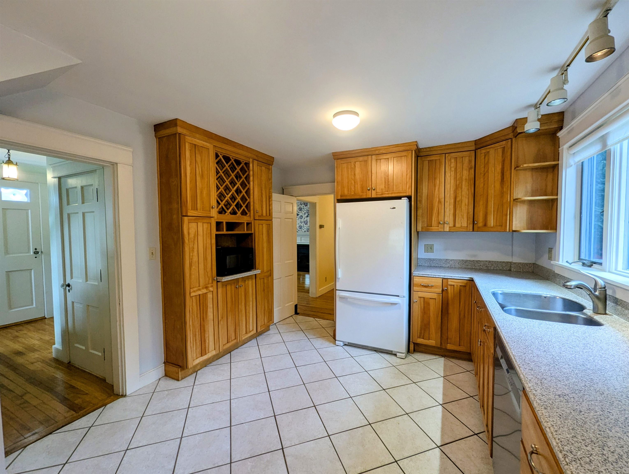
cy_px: 237
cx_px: 314
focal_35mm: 13
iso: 65
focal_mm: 1.95
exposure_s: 1/60
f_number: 2.2
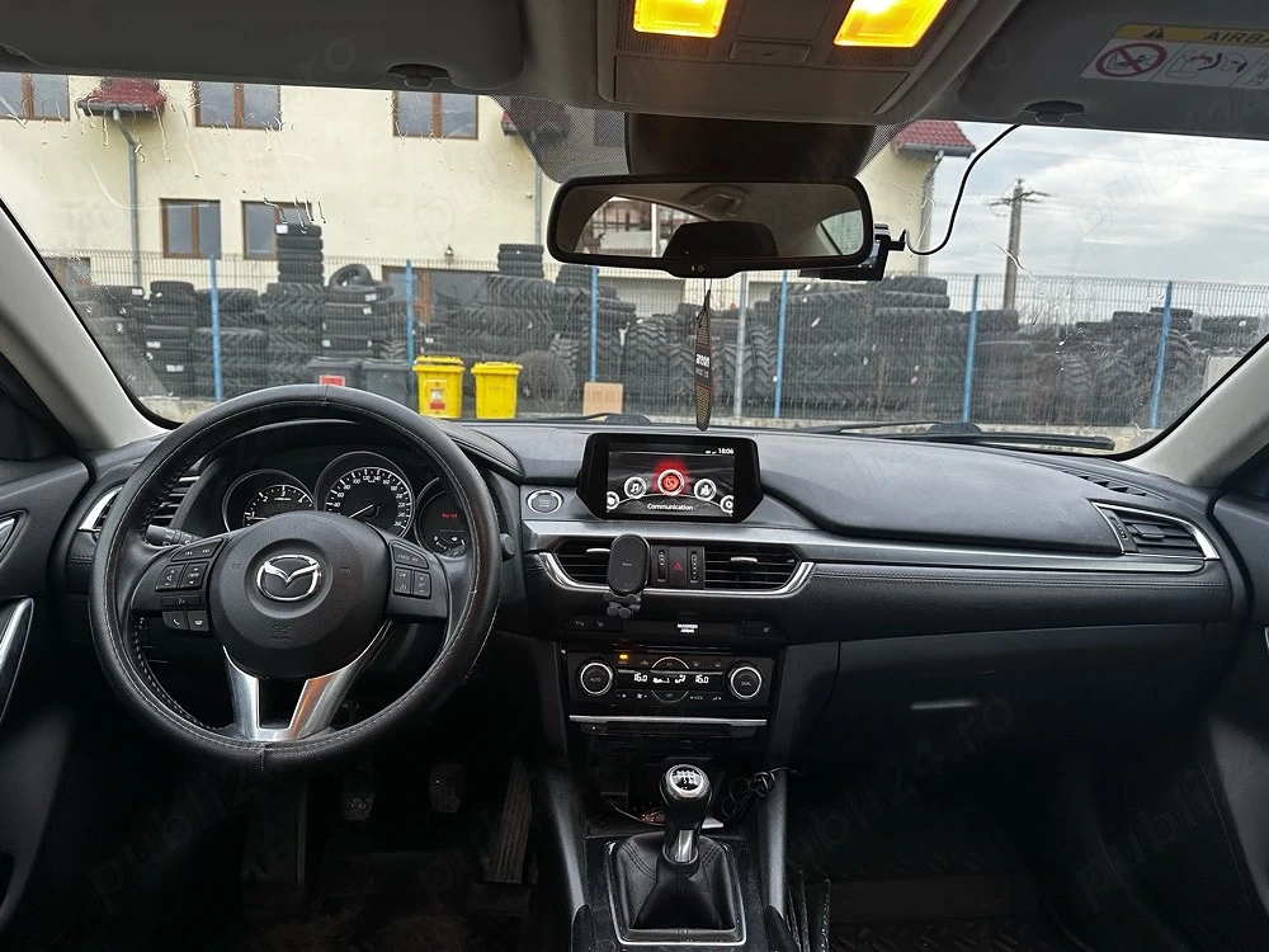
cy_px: 476
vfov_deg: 56.8
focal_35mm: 24
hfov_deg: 71.6
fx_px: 880
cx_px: 634
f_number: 1.78
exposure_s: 1/98
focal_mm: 6.86
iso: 200
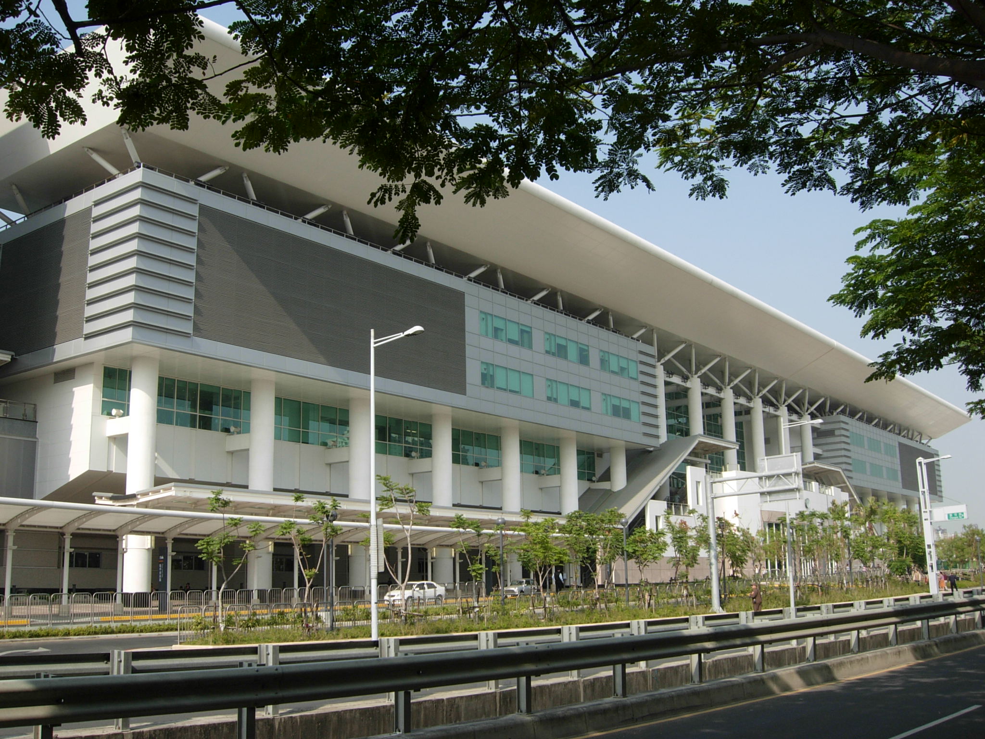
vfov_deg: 39.7
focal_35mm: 36
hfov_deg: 51.4
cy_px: 370
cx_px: 492
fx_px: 1024
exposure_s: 1/287
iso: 50
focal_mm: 7.5
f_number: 5.4
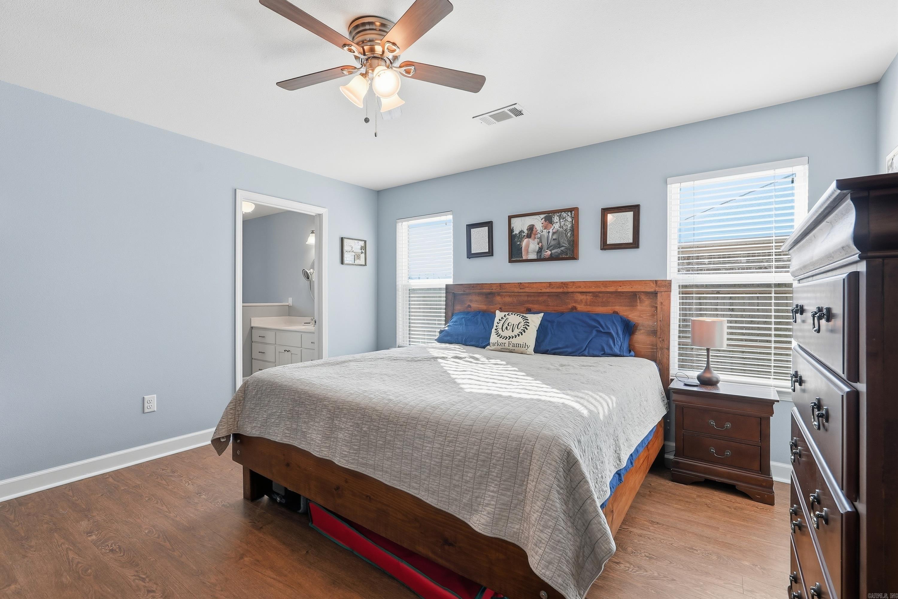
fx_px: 399
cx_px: 449
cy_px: 300
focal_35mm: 16
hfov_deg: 96.7
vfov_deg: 73.8
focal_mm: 16
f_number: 9
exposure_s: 1/60
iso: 250
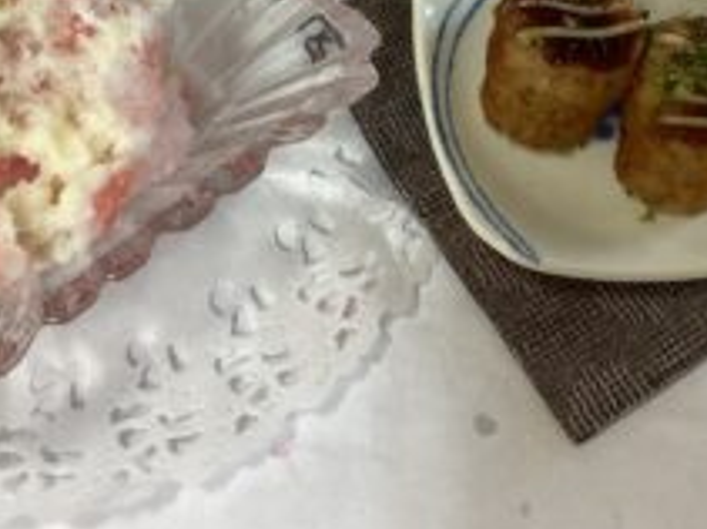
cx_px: 243
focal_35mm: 55
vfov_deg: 26.1
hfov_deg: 34.7
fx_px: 1123
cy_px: 105
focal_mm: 3.3
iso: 125
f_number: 2.4
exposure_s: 1/60
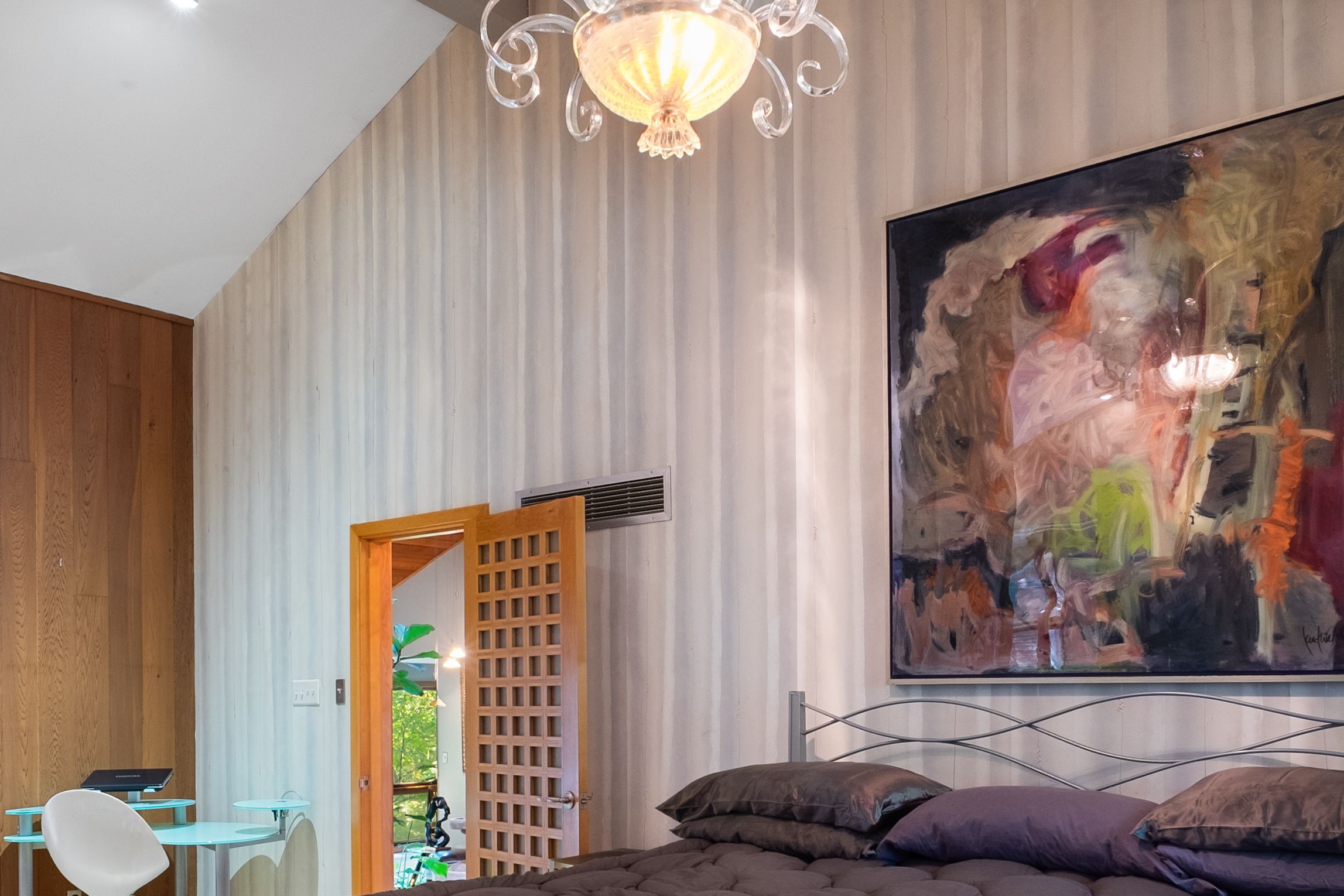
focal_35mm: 32
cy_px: 685
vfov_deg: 39.9
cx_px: 640
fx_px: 1195
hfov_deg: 58.7
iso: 200
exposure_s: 2
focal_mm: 10
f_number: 6.4
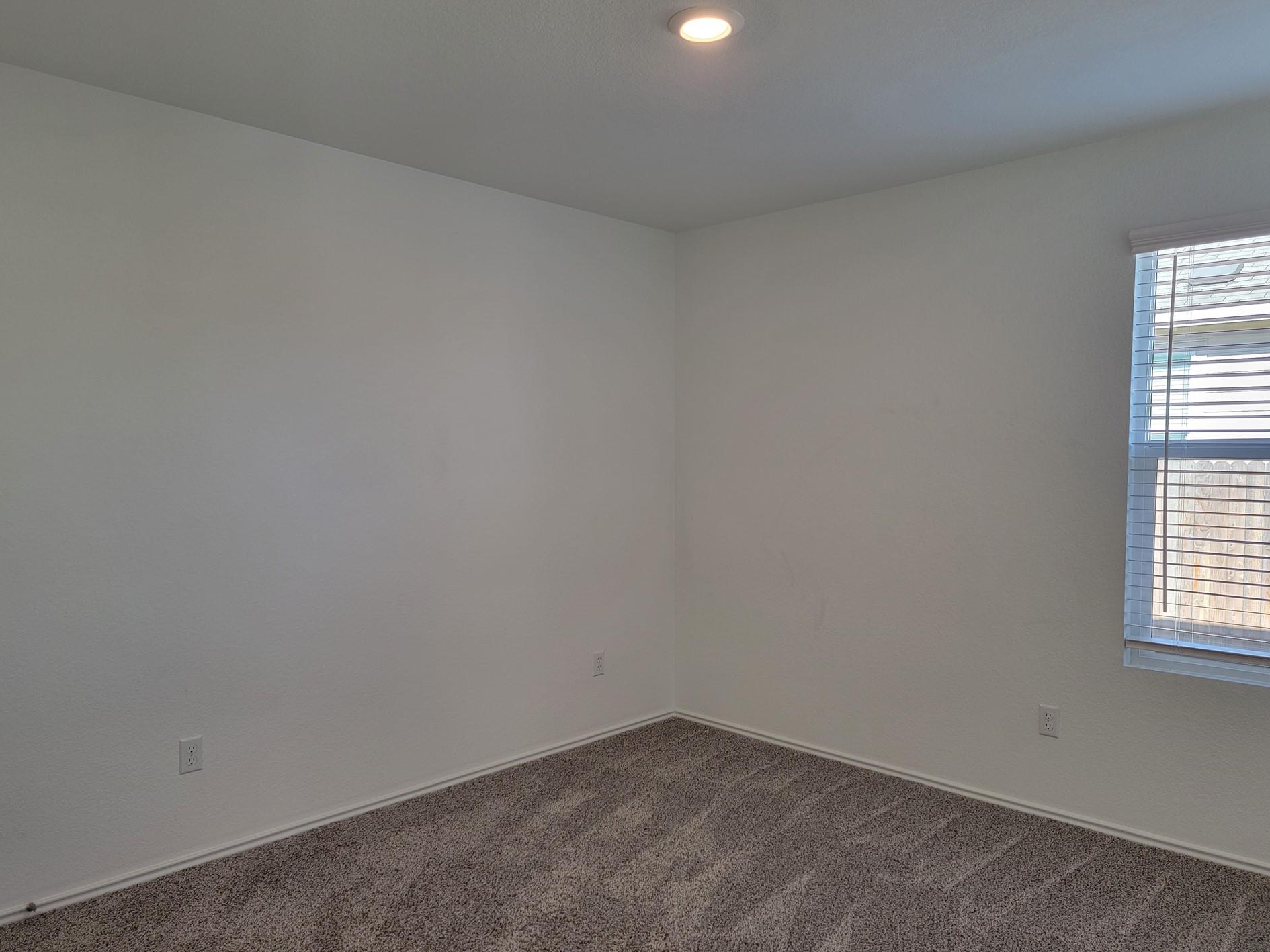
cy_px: 510
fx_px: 954
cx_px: 635
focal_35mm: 26
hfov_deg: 67.3
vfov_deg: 53.0
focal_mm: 6.7
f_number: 1.8
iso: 80
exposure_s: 1/120
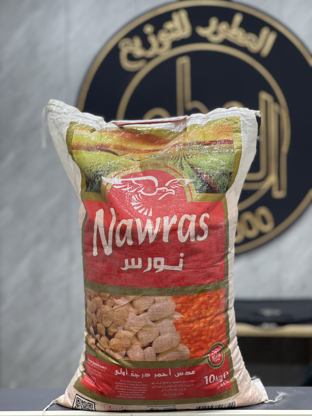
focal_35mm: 64
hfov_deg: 22.9
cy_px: 208
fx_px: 769
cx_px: 156
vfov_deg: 30.3
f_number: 2.2
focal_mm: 7.5
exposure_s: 1/100
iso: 125
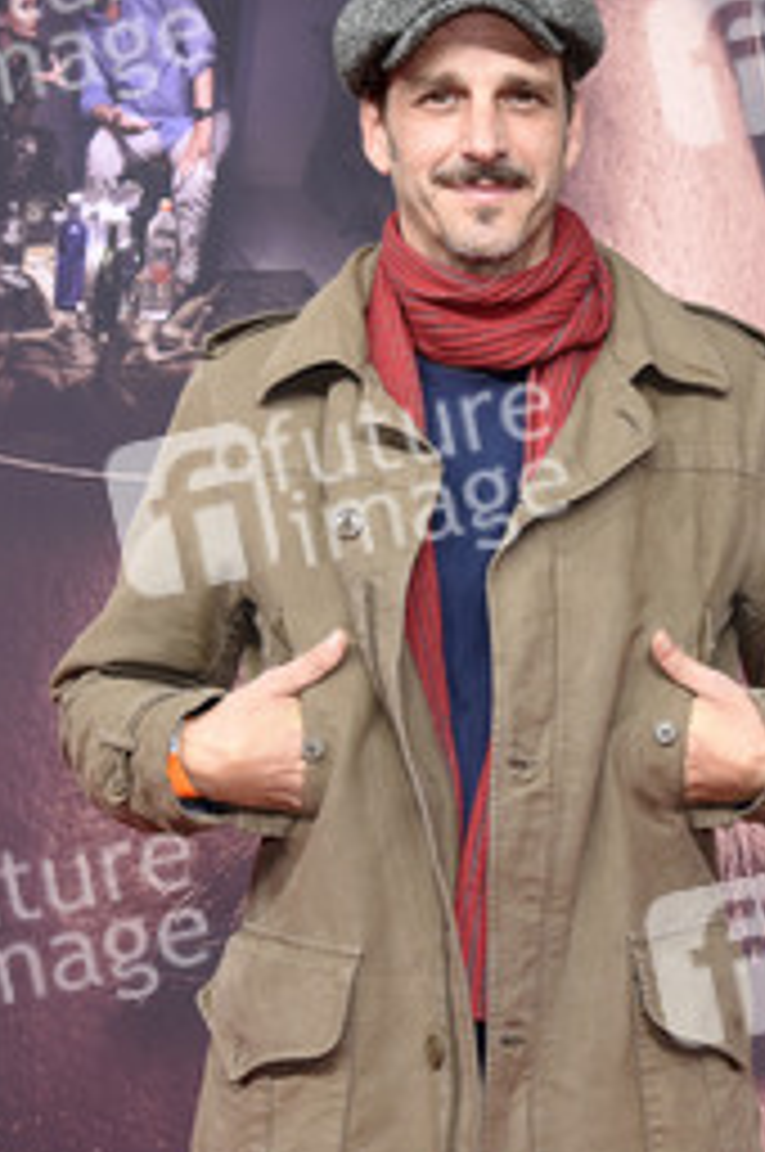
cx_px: 468
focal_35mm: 72
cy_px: 716
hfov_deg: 18.9
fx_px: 2301
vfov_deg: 28.0
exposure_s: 1/125
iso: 320
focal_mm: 46
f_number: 6.3
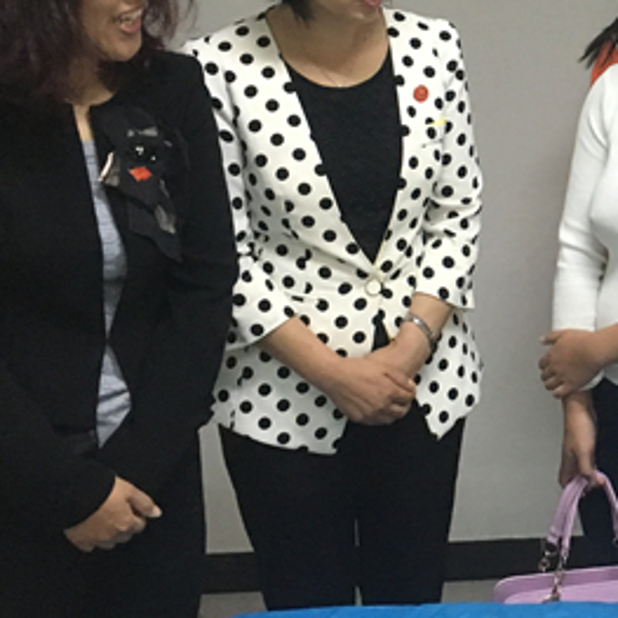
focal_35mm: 78
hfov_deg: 20.5
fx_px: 1575
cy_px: 186
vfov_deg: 22.1
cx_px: 775
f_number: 2.2
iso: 200
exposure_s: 1/25
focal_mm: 4.15
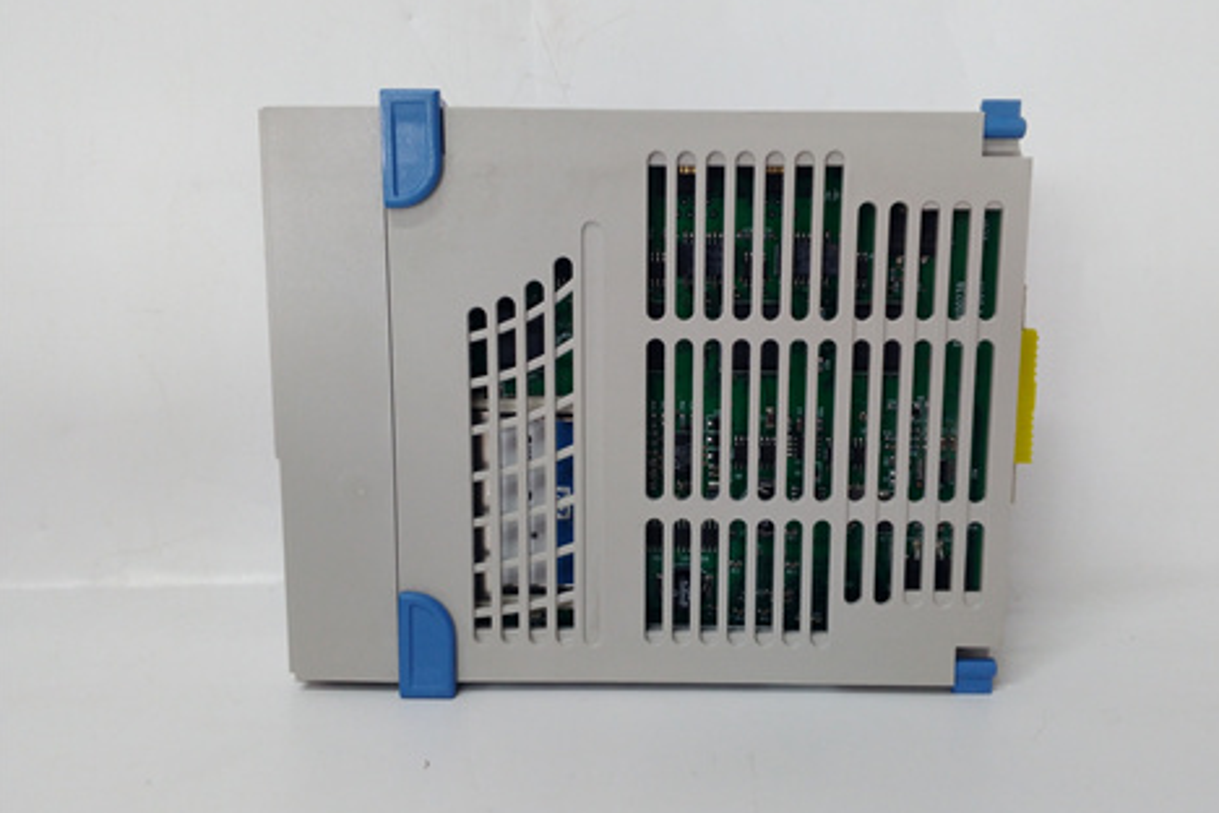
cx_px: 643
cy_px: 405
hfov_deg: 61.9
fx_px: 1016
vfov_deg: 43.6
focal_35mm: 30
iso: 129
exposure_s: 1/30
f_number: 2
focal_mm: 3.79
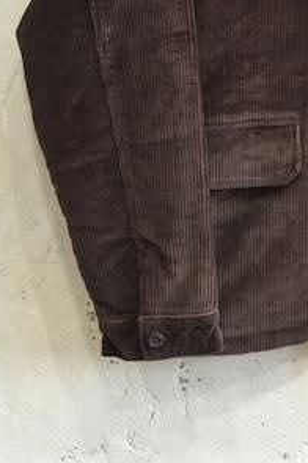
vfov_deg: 20.2
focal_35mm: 97
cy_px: -25
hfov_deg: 13.6
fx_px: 1248
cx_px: 379
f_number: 6.3
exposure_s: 1/80
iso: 2500
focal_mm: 38
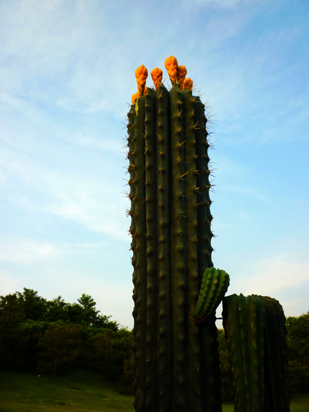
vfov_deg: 61.7
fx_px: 345
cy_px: 206
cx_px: 154
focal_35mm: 29
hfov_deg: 48.2
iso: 160
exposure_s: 1/500
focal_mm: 5.2
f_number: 3.3
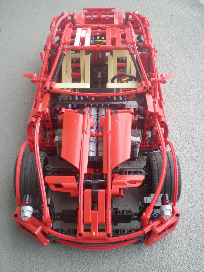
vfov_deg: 49.0
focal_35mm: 38
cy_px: 136
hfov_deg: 37.7
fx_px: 299
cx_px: 102
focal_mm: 6.3
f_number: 3.1
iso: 86
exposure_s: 1/58
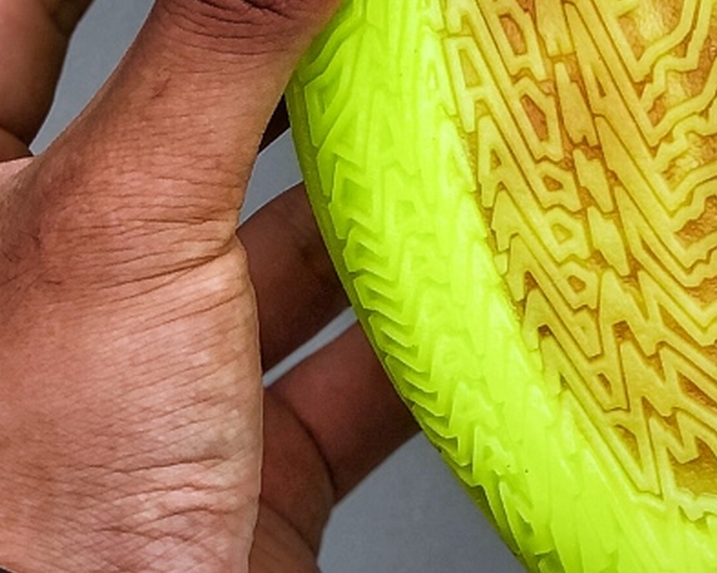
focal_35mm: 204
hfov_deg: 9.5
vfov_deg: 7.5
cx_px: 429
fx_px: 4327
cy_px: -257
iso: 25
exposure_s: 1/100
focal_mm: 6.6
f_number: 2.8
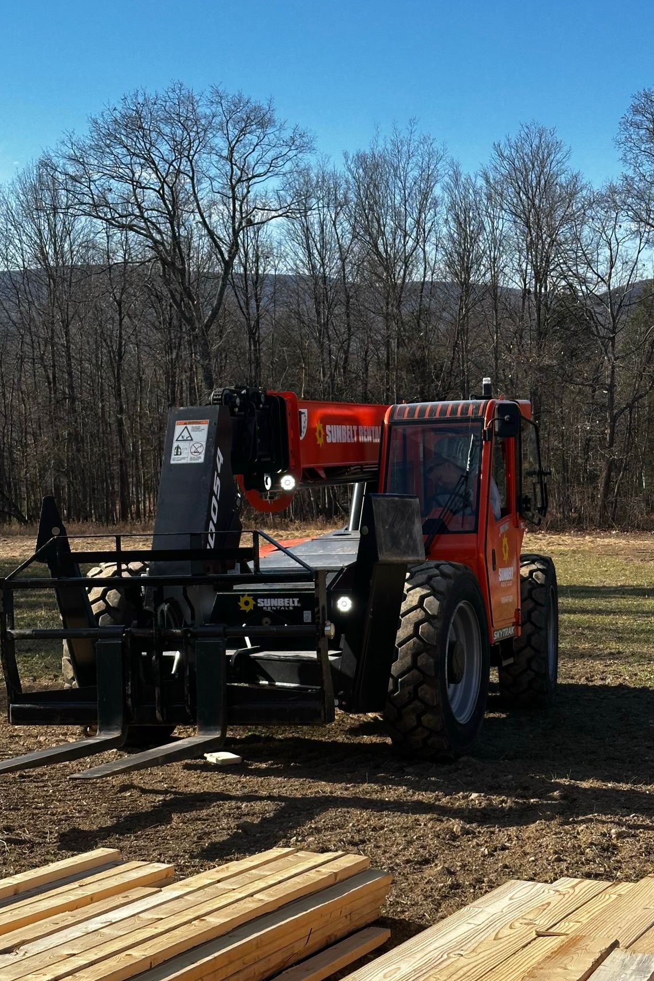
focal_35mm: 60
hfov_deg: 22.6
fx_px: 1635
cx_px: 340
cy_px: 556
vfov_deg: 33.4
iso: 64
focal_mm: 6.86
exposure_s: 1/3257
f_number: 1.78
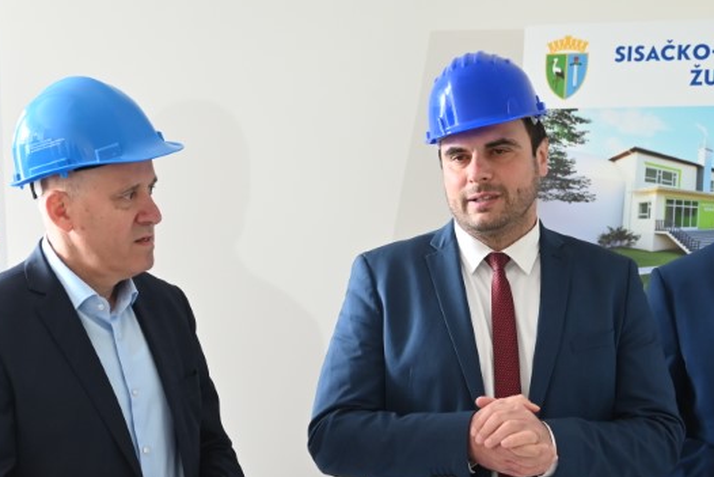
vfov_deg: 14.4
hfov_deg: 21.6
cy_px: 420
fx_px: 1865
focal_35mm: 94
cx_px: 262
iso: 1250
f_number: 4
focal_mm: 43
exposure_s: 1/50
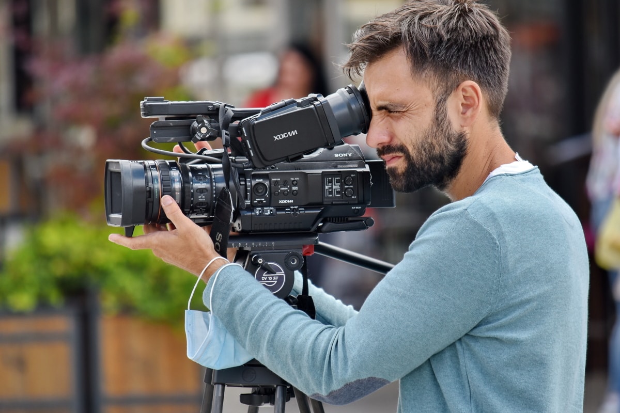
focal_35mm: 330
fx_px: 5683
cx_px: 310
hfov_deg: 6.2
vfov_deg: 4.2
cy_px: 206
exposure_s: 1/400
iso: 160
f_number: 5.3
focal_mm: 220
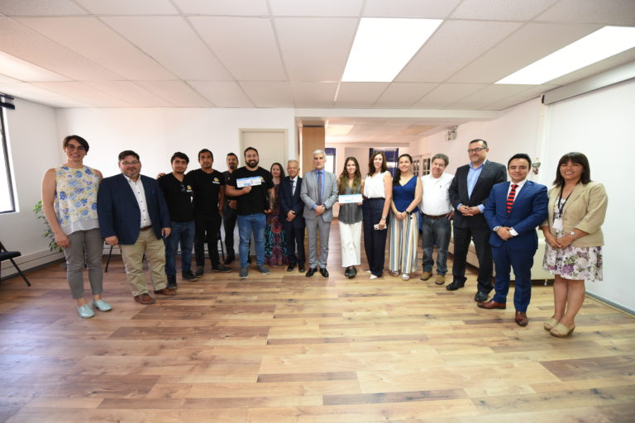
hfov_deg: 104.3
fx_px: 247
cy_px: 212
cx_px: 318
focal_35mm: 14
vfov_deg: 81.2
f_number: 2.8
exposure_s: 1/200
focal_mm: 14
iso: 1250
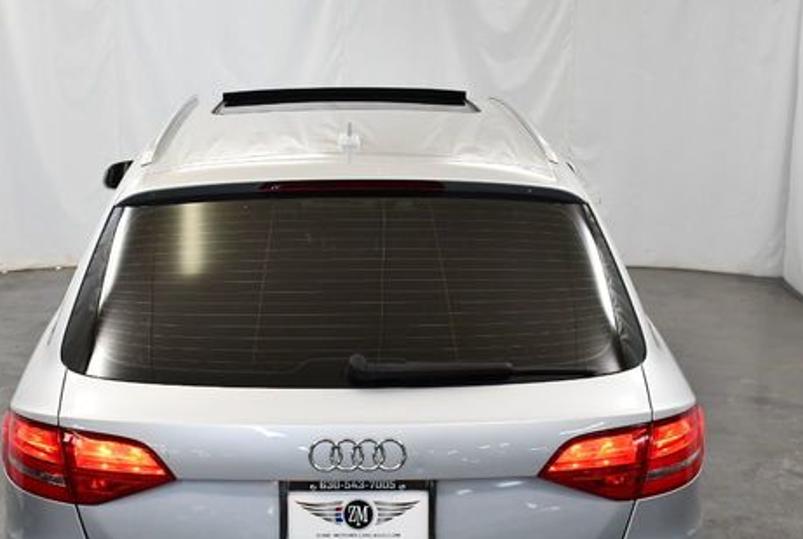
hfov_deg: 39.4
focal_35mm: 50
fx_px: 1117
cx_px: 336
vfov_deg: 26.9
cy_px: 371
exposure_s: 1/160
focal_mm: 18
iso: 800
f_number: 3.5
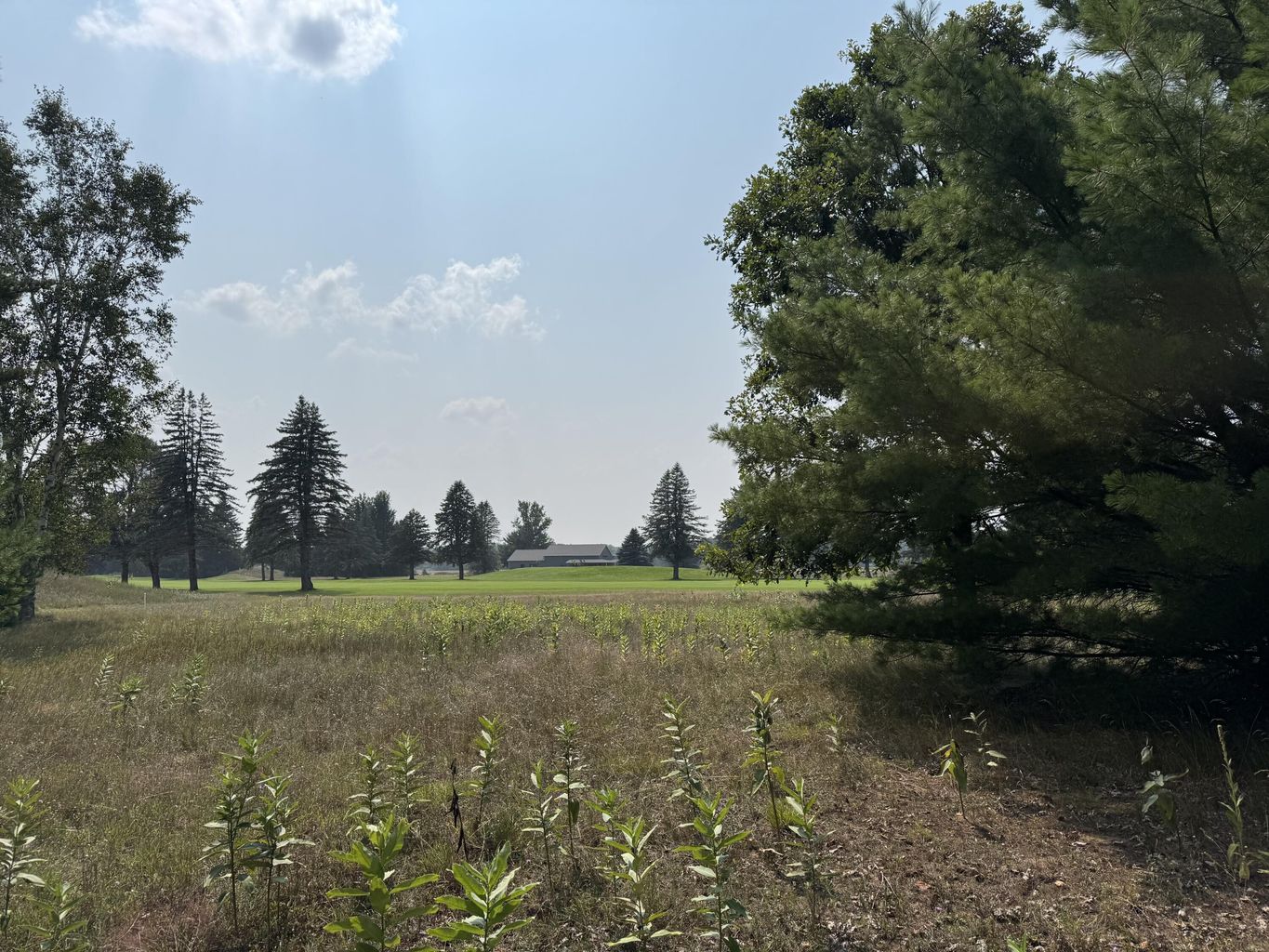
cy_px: 476
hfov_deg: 71.6
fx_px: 880
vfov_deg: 56.8
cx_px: 634
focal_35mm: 24
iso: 64
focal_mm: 6.76
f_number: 1.78
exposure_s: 1/12346
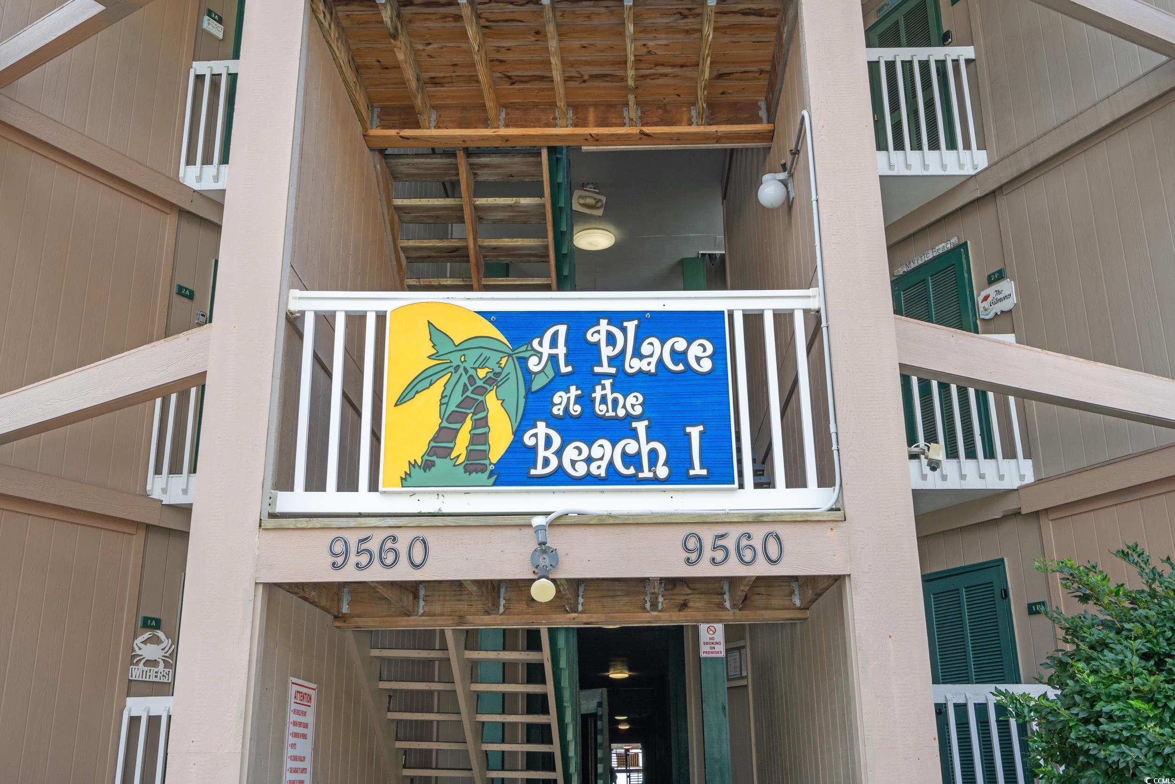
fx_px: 1142
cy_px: 392
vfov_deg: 37.9
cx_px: 588
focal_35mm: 35
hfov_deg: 54.4
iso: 200
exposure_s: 1/250
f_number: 9
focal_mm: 35
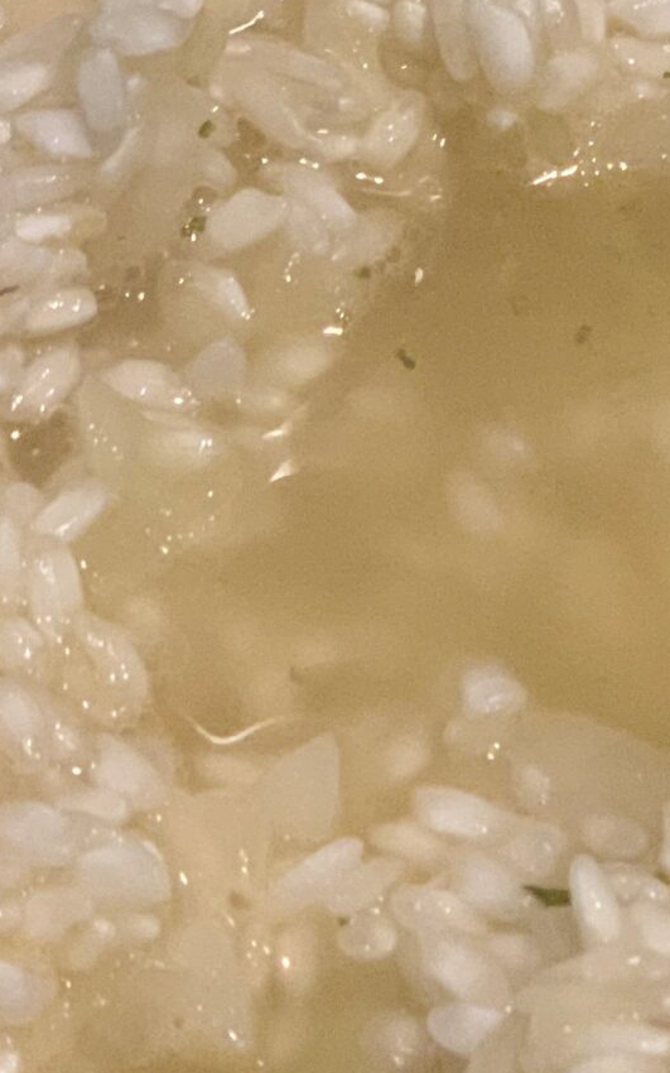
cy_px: 817
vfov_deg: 12.6
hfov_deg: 7.9
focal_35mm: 166
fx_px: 4851
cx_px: 577
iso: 250
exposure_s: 1/50
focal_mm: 6
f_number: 2.4
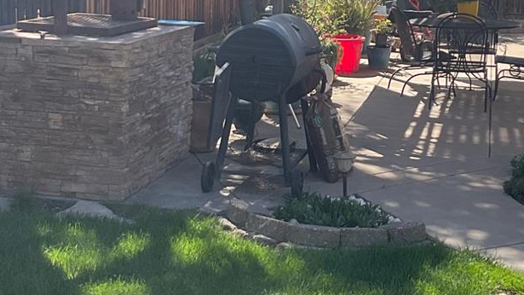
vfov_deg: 15.6
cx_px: 311
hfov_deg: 27.5
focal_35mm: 77
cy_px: 75
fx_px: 1070
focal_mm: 3
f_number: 1.8
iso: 16
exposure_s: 1/962
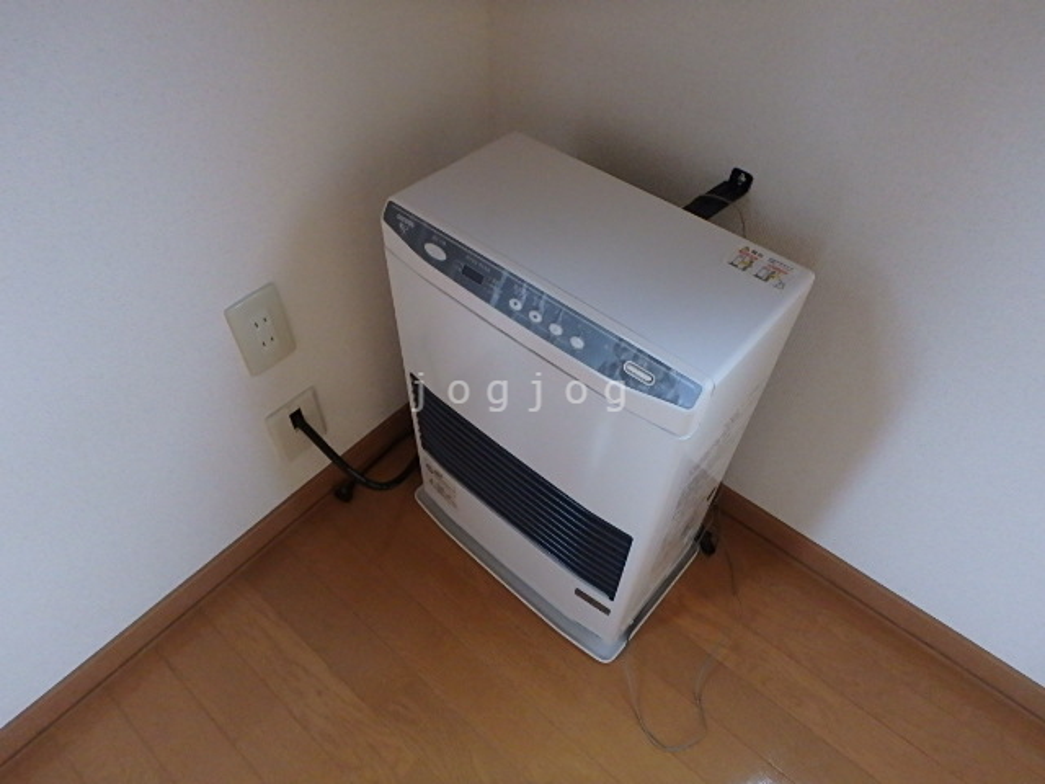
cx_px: 522
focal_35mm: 21
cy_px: 392
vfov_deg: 63.4
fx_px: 634
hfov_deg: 79.0
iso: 800
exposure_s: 1/15
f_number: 3.5
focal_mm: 3.7
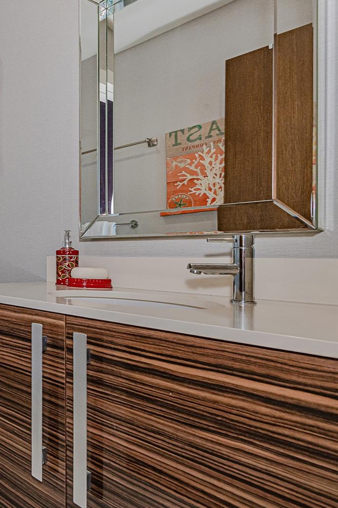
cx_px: -37
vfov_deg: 69.4
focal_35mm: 26
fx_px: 366
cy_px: 252
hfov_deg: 39.9
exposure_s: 1/50
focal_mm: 17
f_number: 8
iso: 800
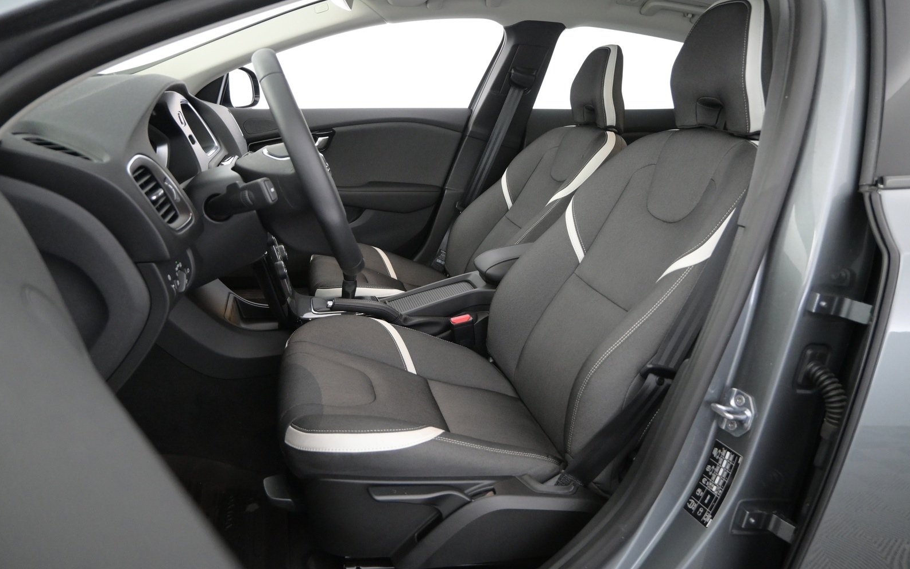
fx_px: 620
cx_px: 460
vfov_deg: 49.3
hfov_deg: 72.5
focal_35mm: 25
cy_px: 273
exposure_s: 1/50
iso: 2500
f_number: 3.5
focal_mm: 16
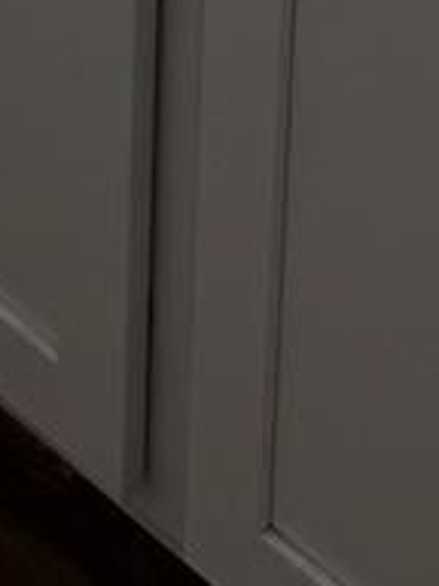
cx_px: 204
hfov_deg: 7.7
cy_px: -1557
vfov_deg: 7.8
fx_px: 3247
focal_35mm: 192
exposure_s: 1/195
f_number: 1.78
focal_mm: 6.76
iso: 100
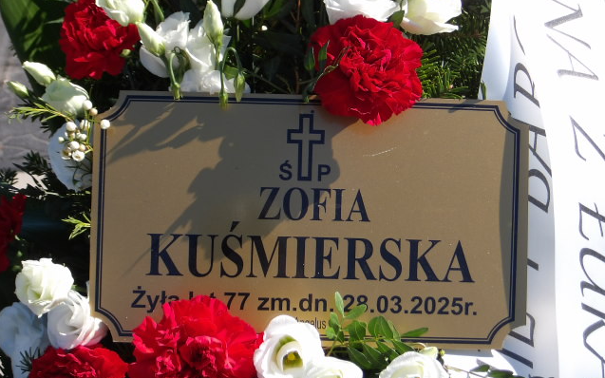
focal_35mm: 115
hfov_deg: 18.1
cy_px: 210
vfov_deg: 11.4
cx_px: 302
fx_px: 1896
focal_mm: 19.6
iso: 100
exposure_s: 1/243
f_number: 6.6
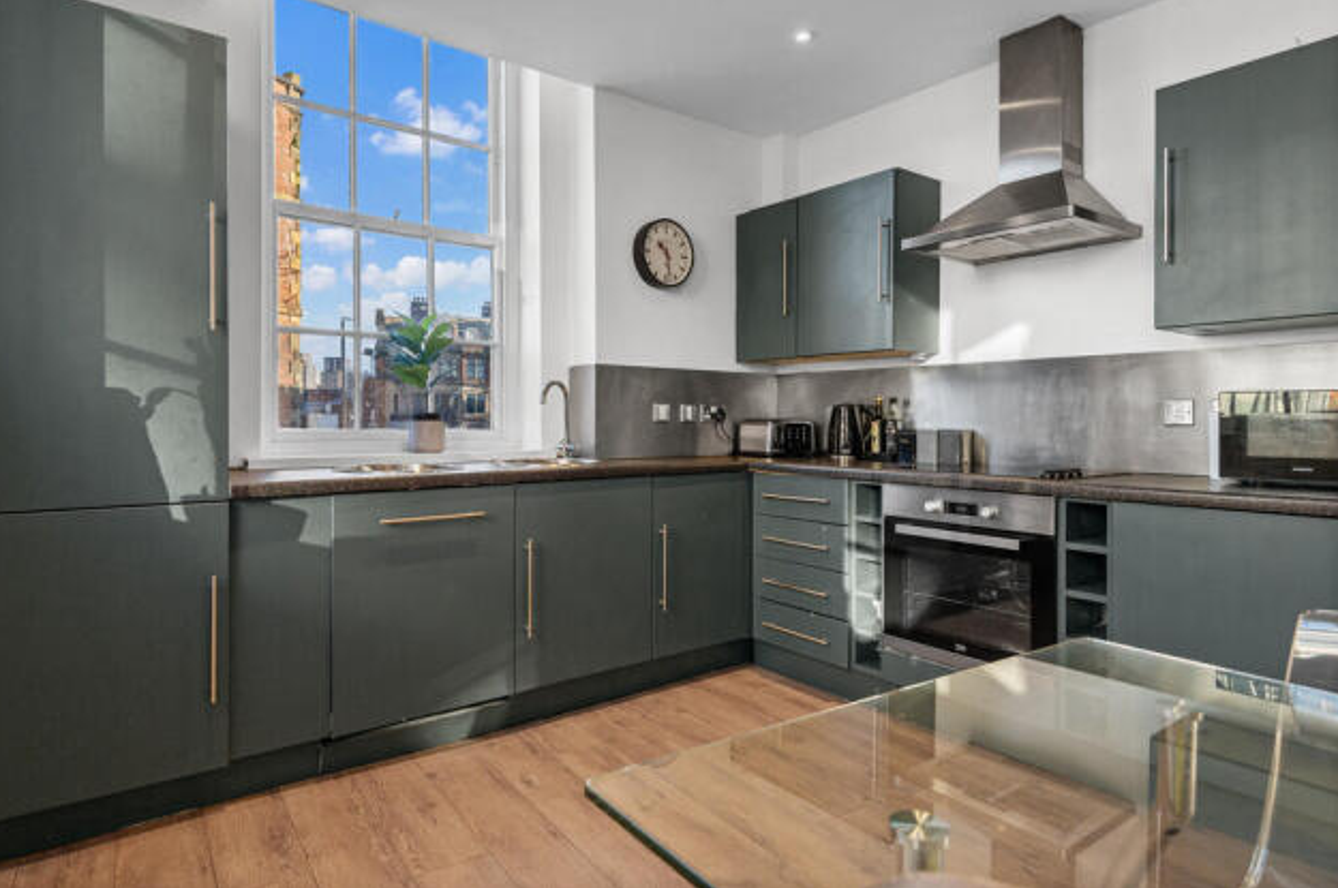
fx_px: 779
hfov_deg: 81.2
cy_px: 426
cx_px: 642
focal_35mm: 21
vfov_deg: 59.3
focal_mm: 20
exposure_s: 1/125
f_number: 7.1
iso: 500
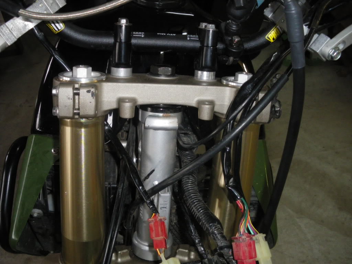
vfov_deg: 39.7
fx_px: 366
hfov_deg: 51.4
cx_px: 176
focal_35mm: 36
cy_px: 132
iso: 400
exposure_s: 1/50
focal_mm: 6.3
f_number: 3.5
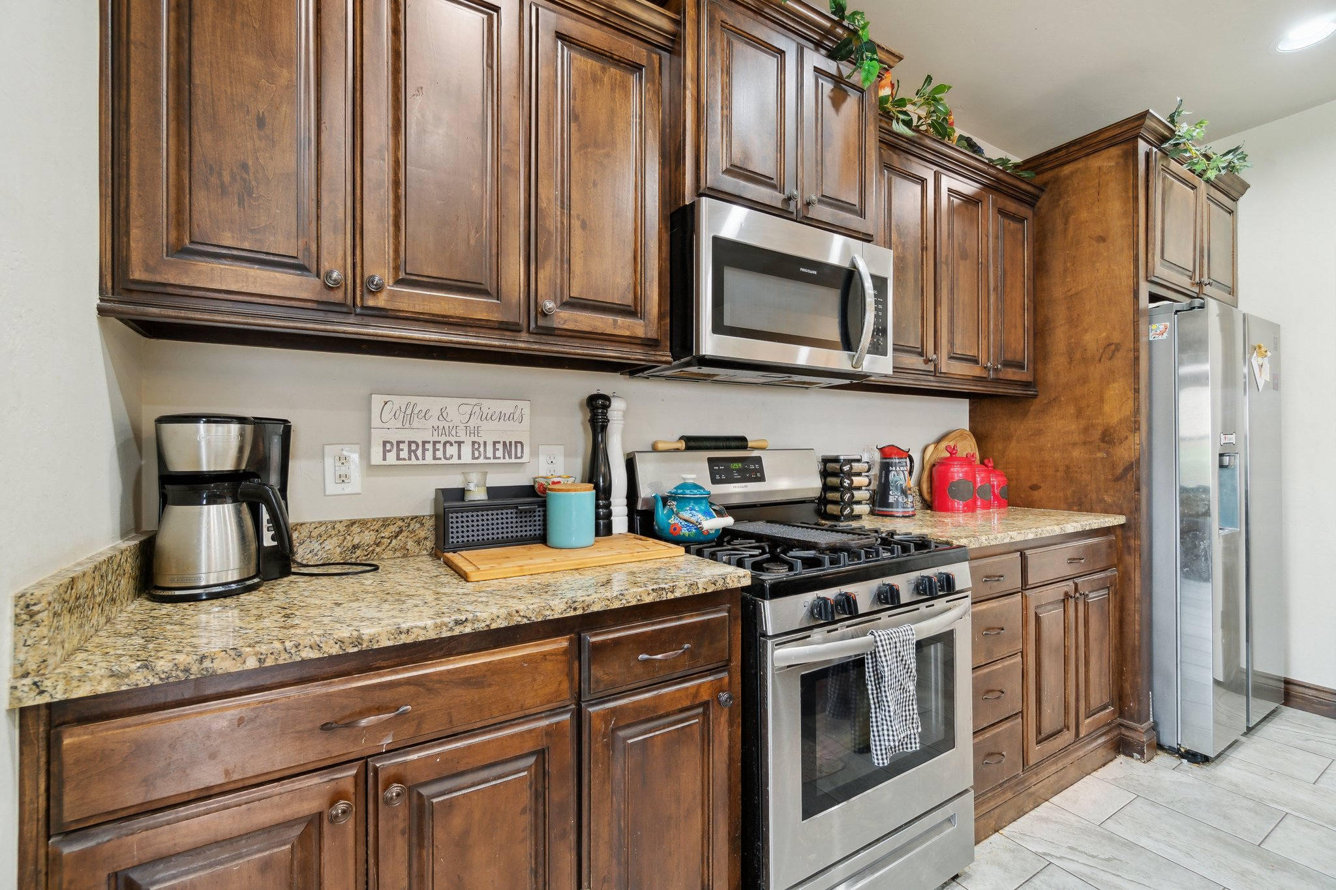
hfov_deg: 100.4
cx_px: 668
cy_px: 445
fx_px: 557
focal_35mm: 15
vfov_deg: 77.3
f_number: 6.3
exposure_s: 1/10
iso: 200
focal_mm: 10
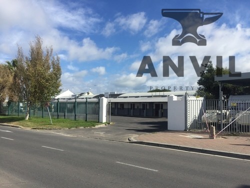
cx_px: 125
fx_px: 209
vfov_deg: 48.2
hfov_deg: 61.7
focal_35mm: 29
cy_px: 94
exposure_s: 1/3049
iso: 32
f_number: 2.2
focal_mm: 4.15
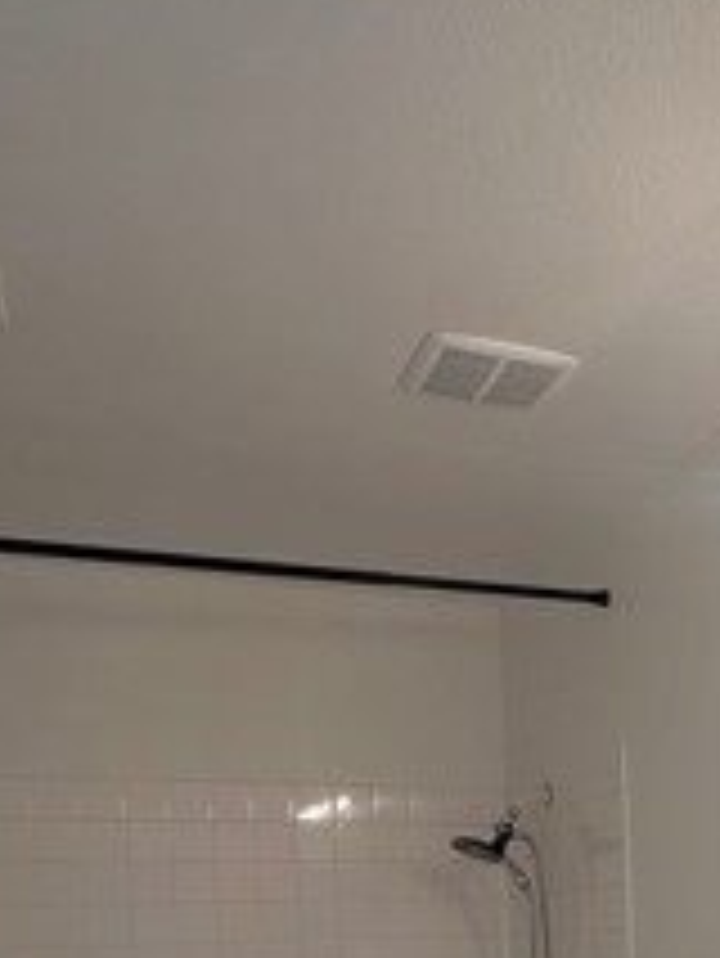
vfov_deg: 38.3
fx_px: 1164
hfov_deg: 33.1
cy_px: 1016
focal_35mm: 42
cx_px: 608
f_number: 2.2
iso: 250
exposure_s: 1/120
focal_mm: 2.22
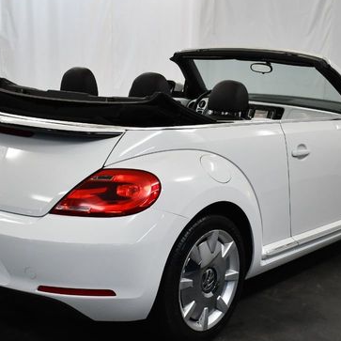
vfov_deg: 26.1
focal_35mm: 66
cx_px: 165
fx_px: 736
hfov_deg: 26.1
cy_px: 189
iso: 800
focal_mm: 22
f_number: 3.8
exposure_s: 1/250
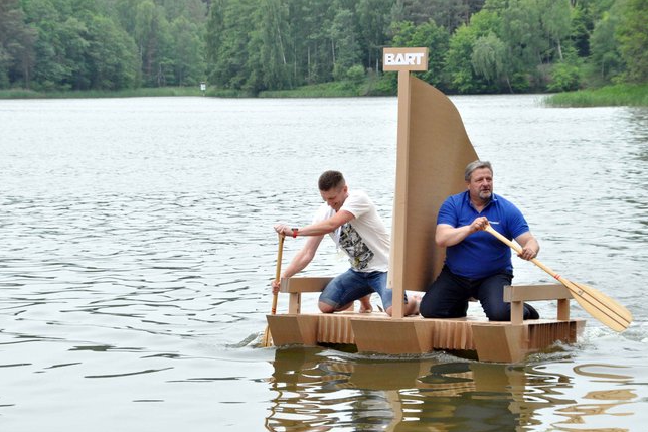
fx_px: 2177
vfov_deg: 11.3
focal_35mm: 121
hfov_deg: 16.9
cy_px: 217
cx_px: 325
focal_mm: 80
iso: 2000
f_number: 11
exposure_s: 1/1000
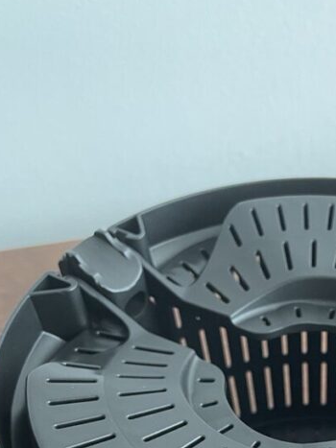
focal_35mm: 57
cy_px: 464
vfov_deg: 30.9
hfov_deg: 24.8
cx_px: 312
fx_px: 738
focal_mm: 4.2
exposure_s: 1/60
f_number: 1.6
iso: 320
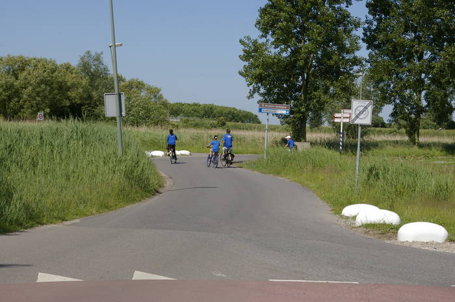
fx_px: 1041
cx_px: 228
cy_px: 151
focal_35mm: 82
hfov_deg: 24.6
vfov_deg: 16.5
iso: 200
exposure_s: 1/320
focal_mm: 55
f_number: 11
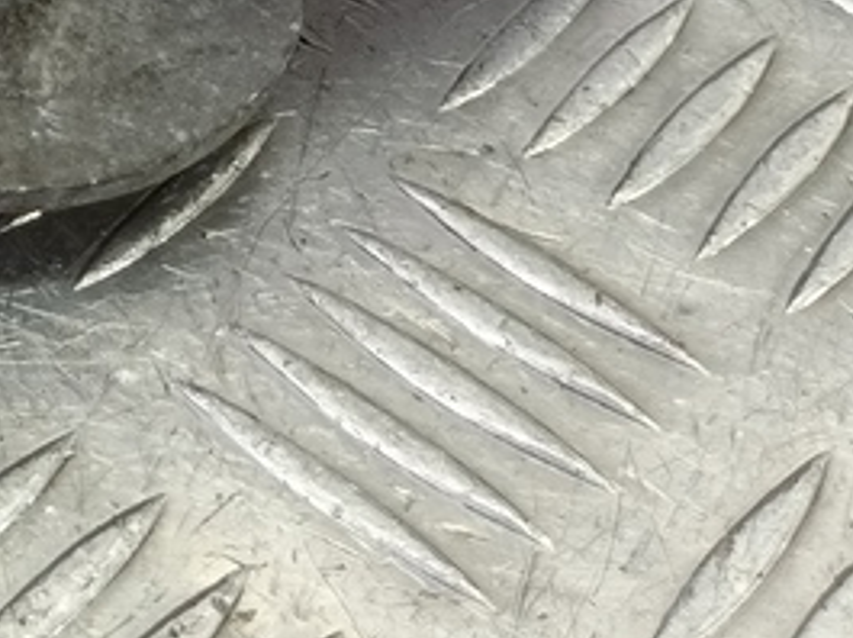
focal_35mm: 89
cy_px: -557
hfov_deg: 18.4
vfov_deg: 14.3
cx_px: -570
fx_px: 2190
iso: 145
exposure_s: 1/50
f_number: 1.6
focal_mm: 4.11
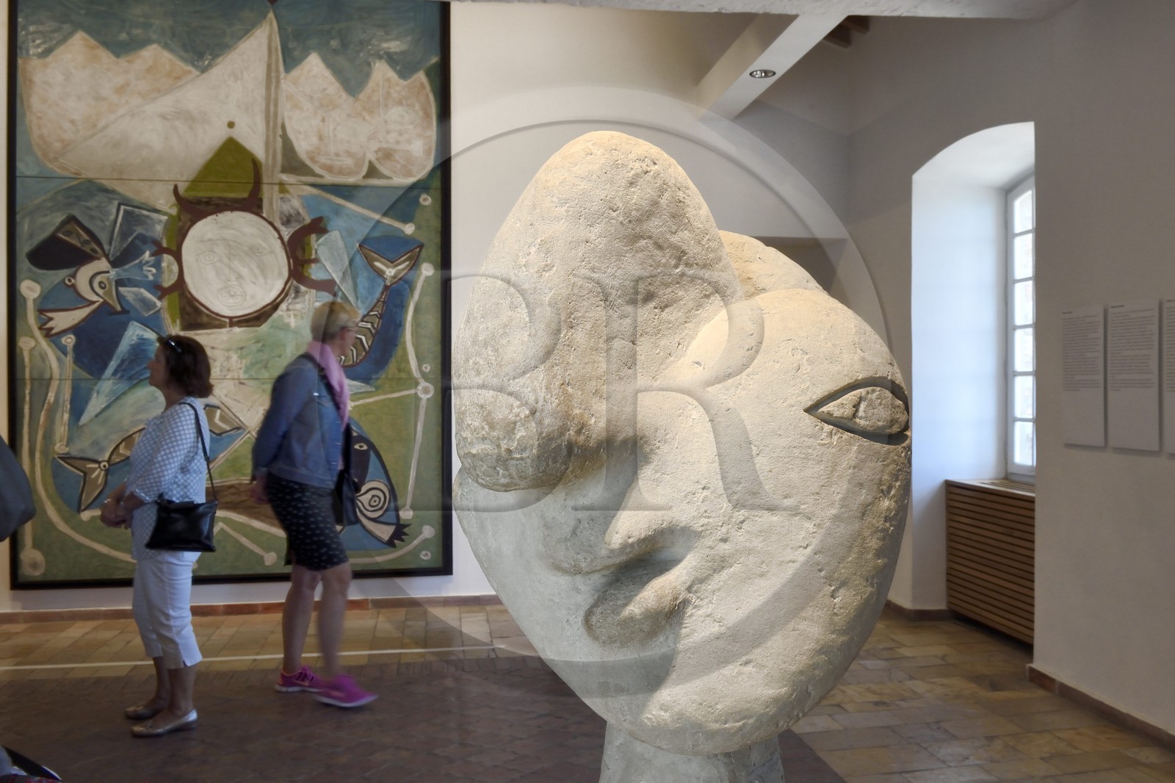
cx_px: 588
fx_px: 946
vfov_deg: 44.9
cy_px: 392
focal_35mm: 29
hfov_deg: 63.7
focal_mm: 29
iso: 1600
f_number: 13
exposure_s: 1/50
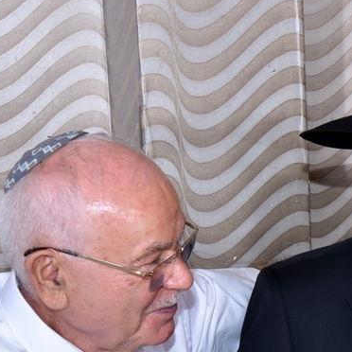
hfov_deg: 13.2
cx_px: 452
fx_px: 1473
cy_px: 309
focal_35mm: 128
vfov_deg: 13.5
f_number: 5.6
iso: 800
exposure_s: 1/125
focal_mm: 40
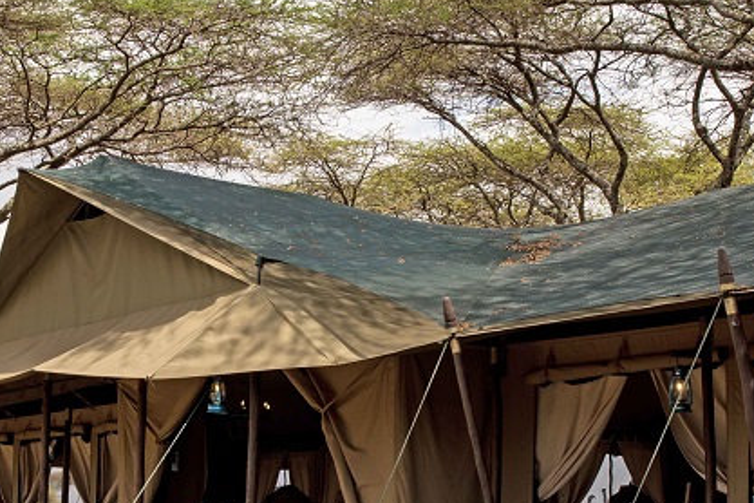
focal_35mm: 84
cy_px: 336
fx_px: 1759
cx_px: 325
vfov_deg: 16.2
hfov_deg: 24.2
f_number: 9
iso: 200
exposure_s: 1/200
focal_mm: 35
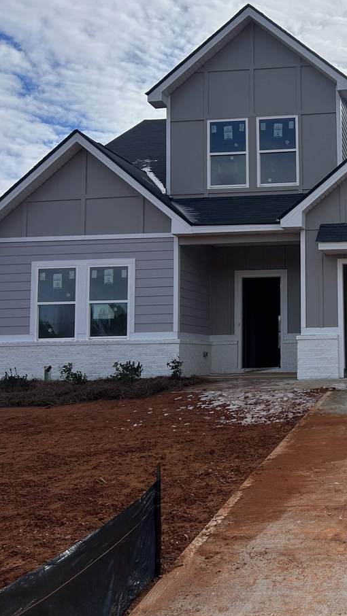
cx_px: 369
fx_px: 654
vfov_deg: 50.4
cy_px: 292
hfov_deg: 27.5
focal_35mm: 40
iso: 50
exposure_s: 1/11364
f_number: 1.5
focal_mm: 5.7
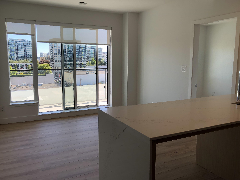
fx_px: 208
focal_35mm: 30
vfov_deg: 46.8
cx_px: 121
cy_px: 87
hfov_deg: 60.0
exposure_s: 1/180
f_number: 1.8
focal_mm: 3.99
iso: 20
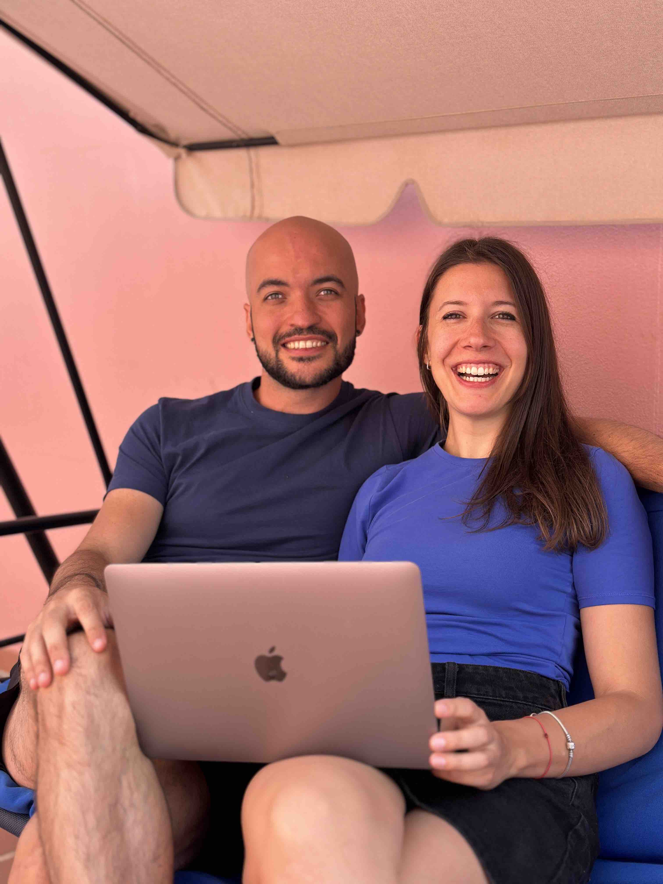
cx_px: 332
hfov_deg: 30.3
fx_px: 1226
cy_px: 442
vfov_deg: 39.7
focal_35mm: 48
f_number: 1.78
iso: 80
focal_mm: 6.86
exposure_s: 1/791
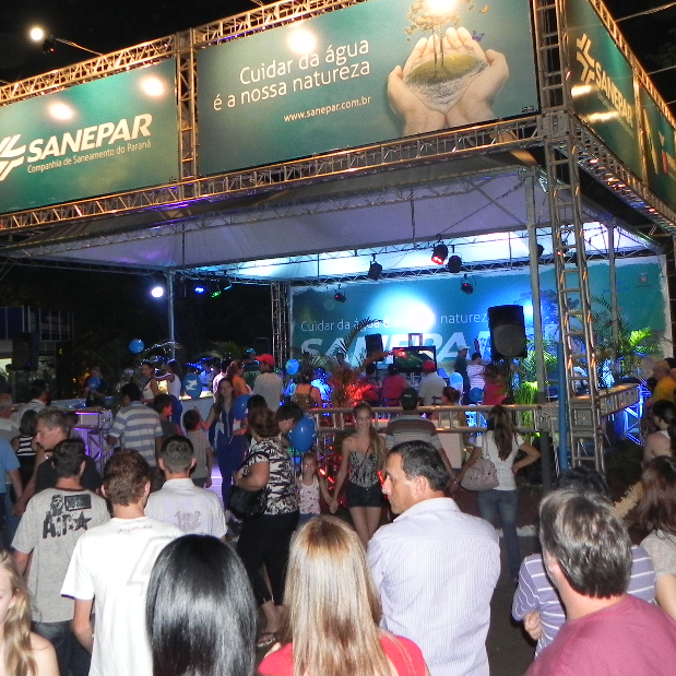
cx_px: 274
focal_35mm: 38
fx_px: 840
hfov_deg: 43.7
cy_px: 274
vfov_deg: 43.7
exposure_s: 1/30
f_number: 2.8
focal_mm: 4.6
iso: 291
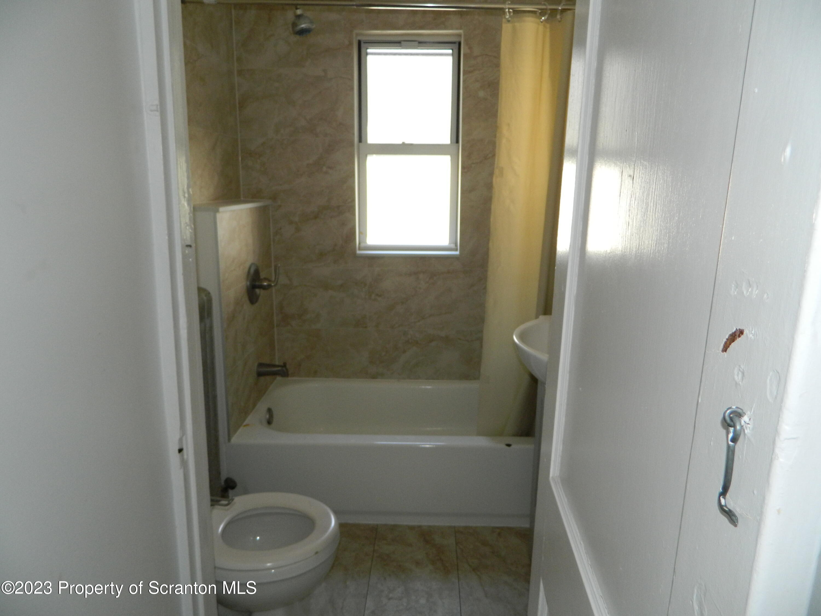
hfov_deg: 69.4
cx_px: 410
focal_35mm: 25
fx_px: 593
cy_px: 308
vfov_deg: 54.9
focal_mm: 4.5
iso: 160
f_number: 3.1
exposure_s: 1/30
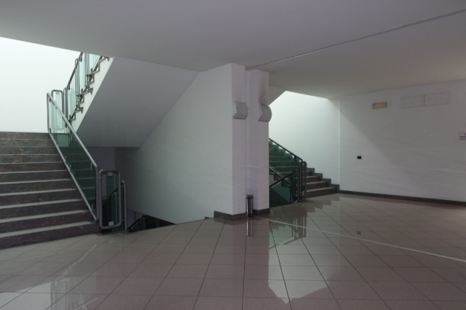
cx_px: 233
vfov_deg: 53.1
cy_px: 155
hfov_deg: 73.8
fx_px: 310
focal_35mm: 24
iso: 200
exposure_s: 1/30
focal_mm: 16
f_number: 4.5
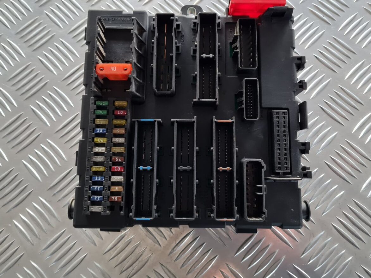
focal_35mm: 31
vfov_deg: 45.3
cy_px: 121
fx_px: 332
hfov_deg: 58.3
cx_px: 186
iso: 250
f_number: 1.8
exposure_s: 1/50
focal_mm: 5.4
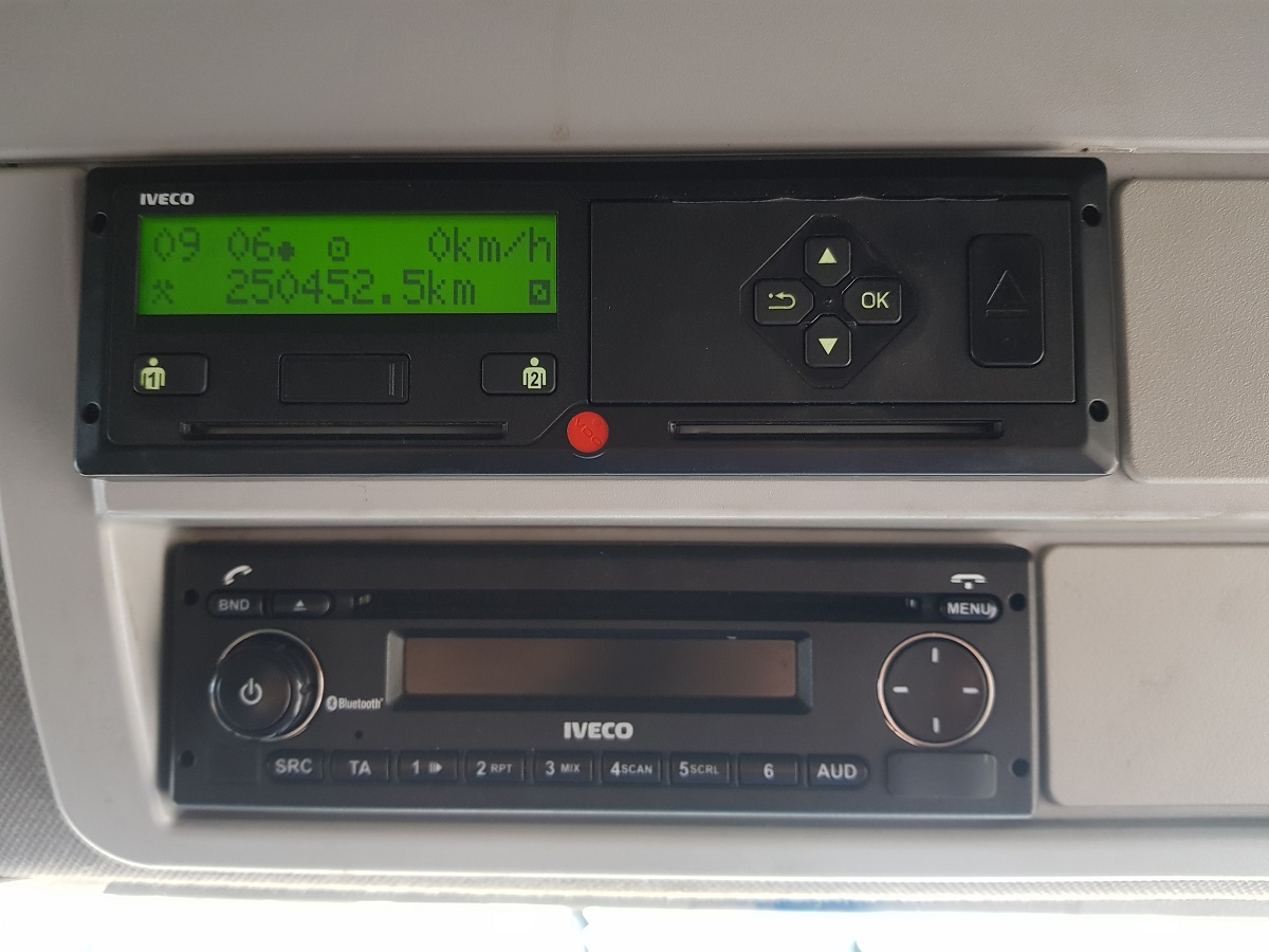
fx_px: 953
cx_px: 634
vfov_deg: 53.1
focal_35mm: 26
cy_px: 476
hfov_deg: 67.3
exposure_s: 1/28
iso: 200
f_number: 1.7
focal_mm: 4.2
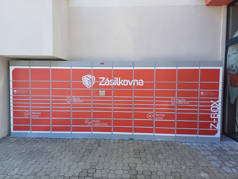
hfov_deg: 69.4
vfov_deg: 54.9
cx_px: 119
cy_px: 90
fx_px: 172
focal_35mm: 25
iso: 50
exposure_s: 1/134
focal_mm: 4.65
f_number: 1.8
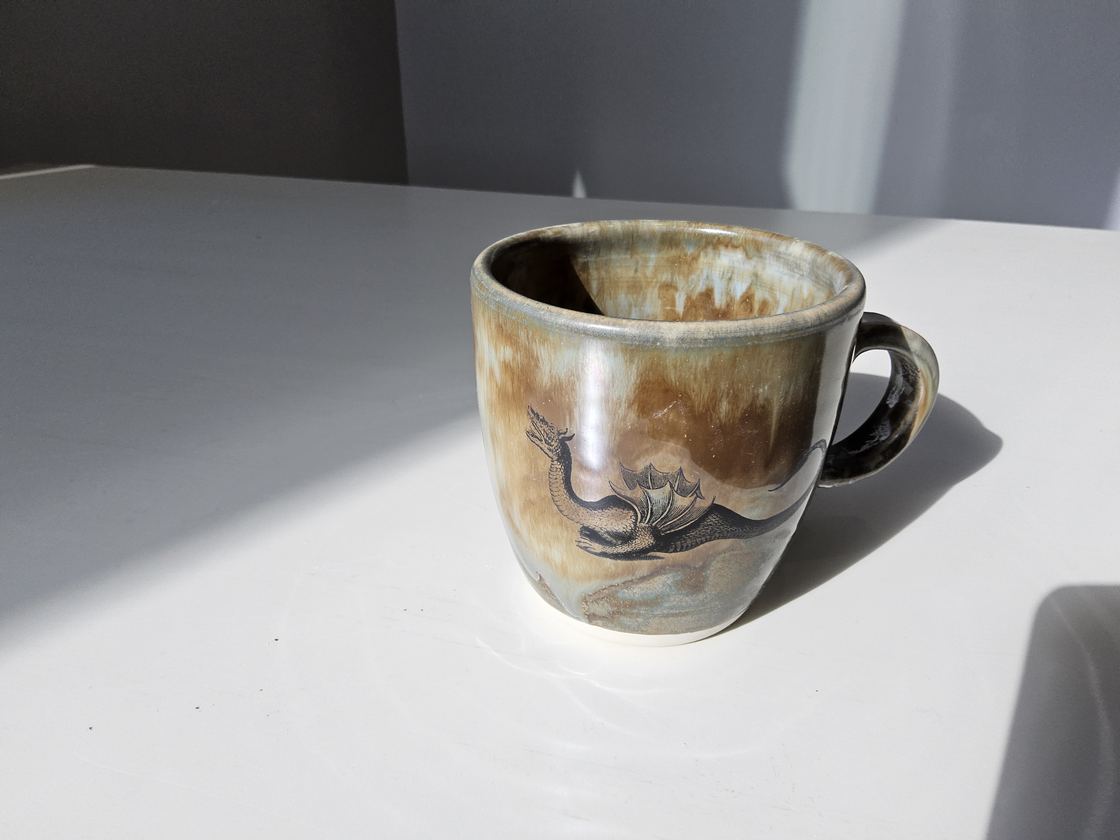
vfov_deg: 58.9
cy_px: 420
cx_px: 560
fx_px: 744
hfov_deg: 73.9
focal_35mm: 23
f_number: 2
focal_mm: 3.08
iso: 64
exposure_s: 1/120
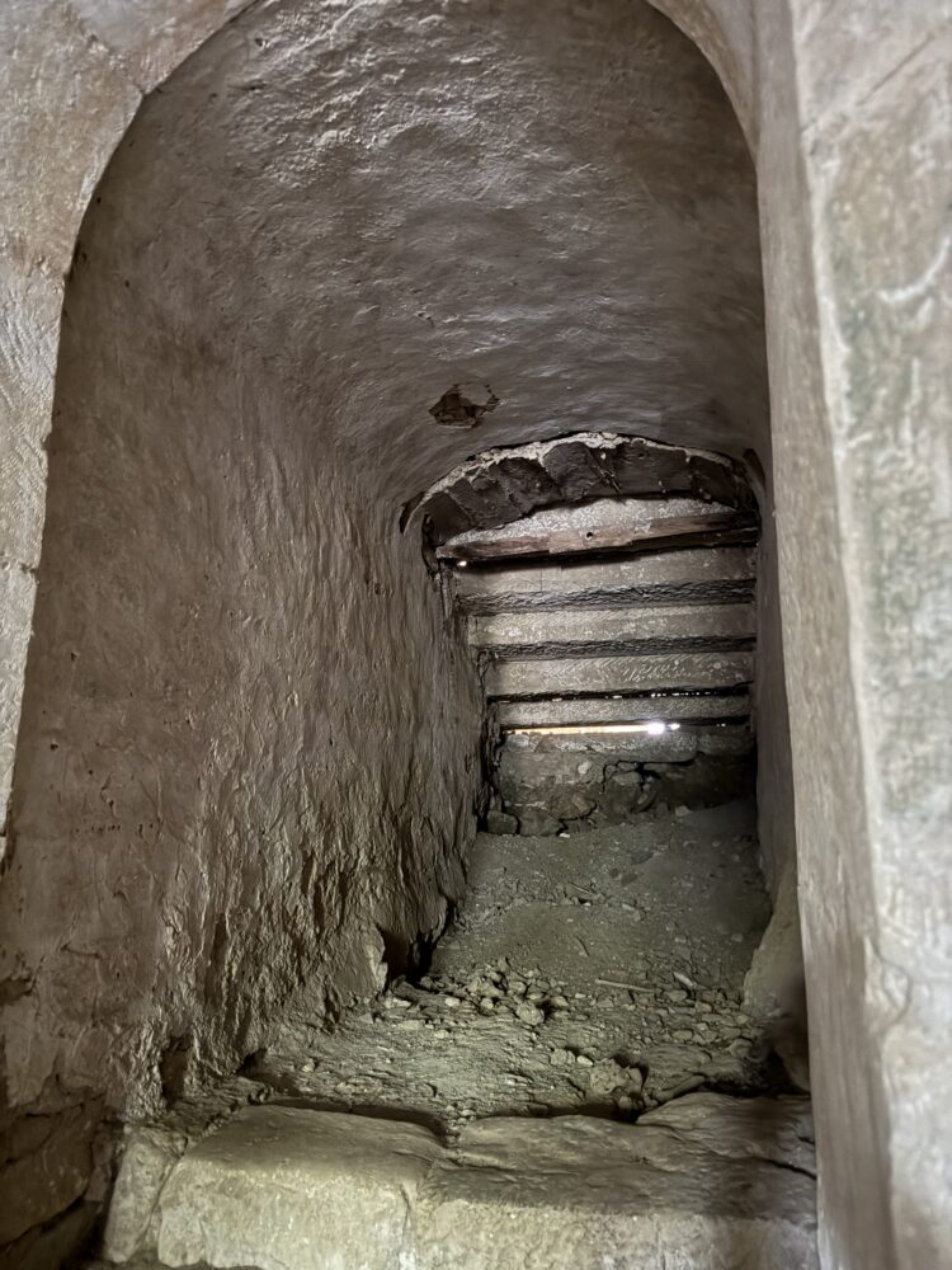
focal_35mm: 24
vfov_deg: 71.6
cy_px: 635
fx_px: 880
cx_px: 476
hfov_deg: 56.8
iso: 1600
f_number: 1.78
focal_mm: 6.76
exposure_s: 1/16
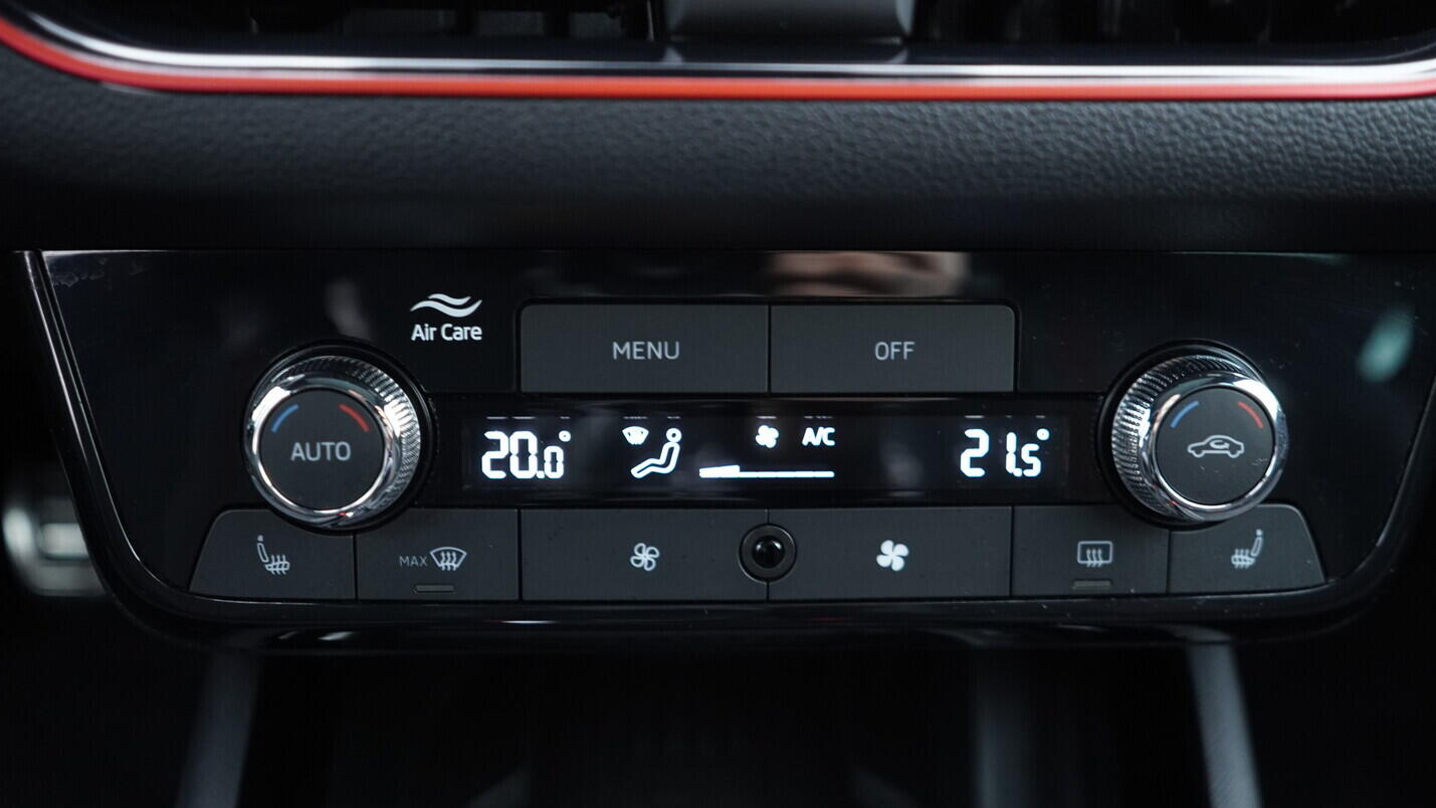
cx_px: 715
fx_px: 1447
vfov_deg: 31.2
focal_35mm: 38
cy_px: 426
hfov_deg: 52.8
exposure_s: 1/40
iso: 800
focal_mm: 24
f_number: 2.8
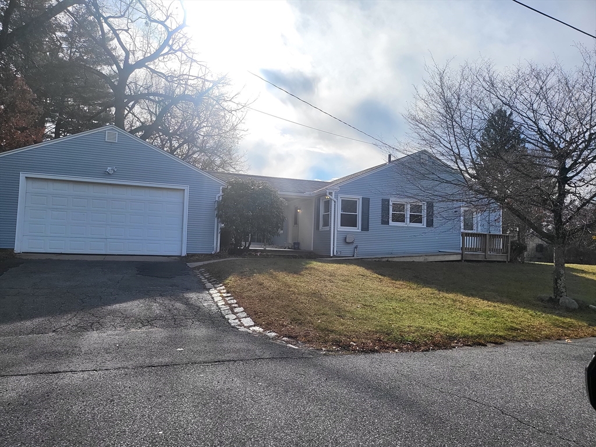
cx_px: 298
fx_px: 413
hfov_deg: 71.6
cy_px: 224
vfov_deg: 56.8
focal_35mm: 24
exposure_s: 1/3977
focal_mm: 5
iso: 40
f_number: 1.8
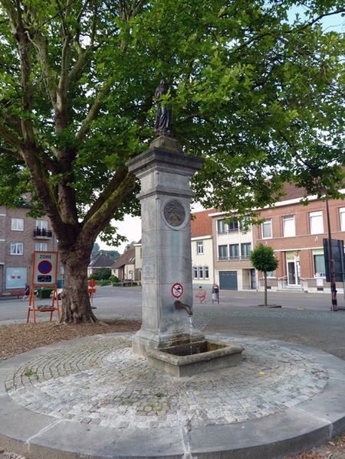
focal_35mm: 25
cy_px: 230
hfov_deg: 54.9
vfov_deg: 69.4
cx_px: 172
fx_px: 332
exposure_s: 1/160
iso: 80
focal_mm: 4.5
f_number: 4
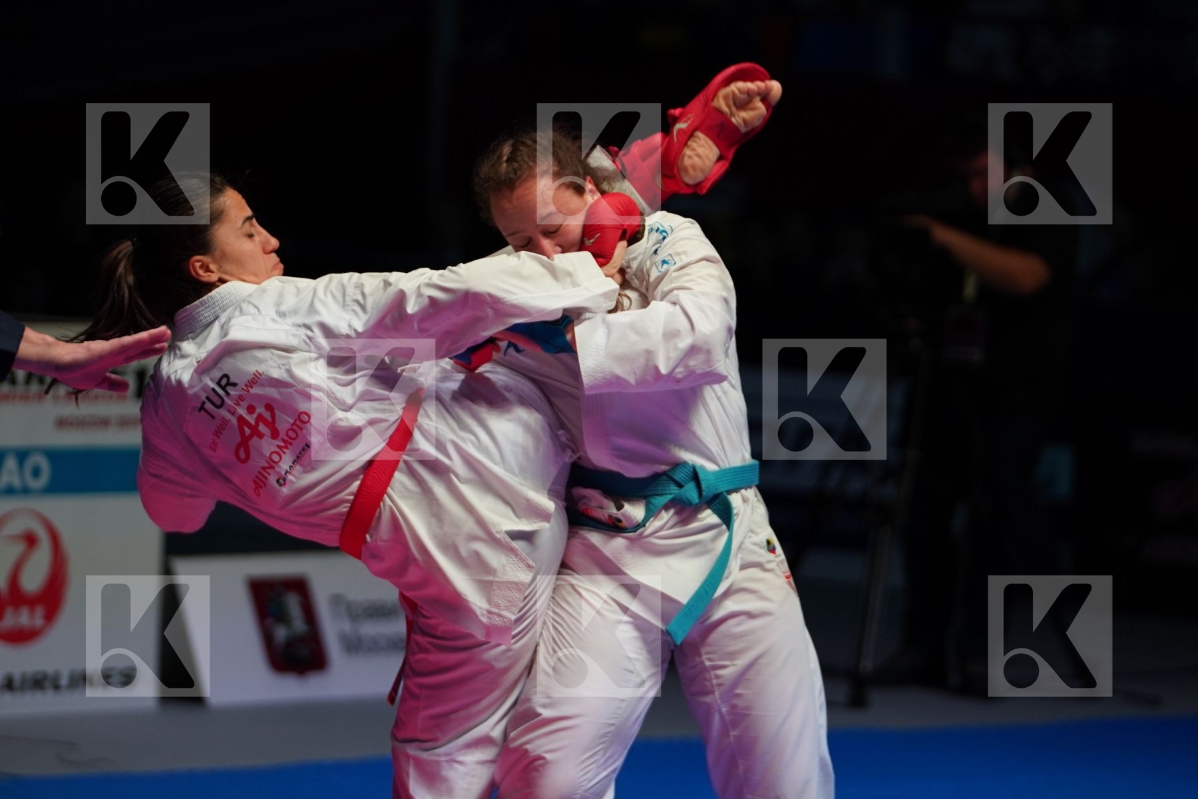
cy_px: 400
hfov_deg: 9.4
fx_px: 7287
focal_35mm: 219
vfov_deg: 6.3
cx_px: 599
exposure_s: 1/1000
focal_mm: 146
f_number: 2.8
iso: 1000
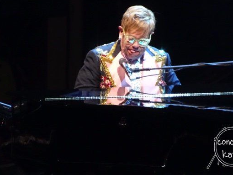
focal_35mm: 918
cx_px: 132
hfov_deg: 2.2
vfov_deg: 1.6
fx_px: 6182
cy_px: 64
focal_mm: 123
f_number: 6.4
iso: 1000
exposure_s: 1/100
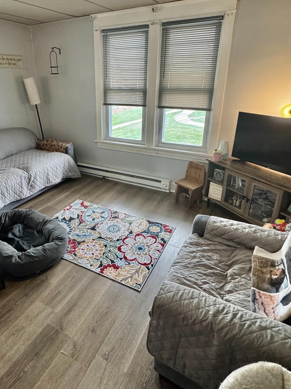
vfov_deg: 76.0
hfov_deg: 60.4
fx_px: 247
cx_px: 113
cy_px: 168
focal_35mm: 22
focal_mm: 2.22
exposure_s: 1/60
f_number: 2.2
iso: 400
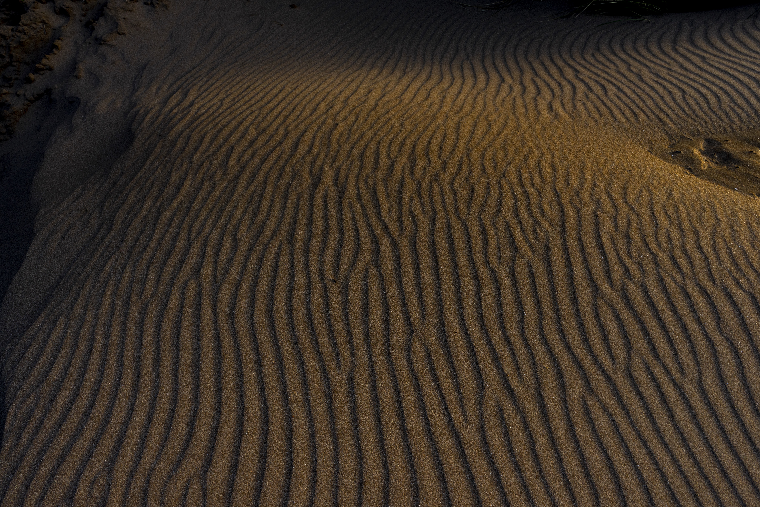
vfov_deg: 46.4
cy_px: 254
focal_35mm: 28
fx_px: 591
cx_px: 380
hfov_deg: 65.5
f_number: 11
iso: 100
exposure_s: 1/60
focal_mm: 28
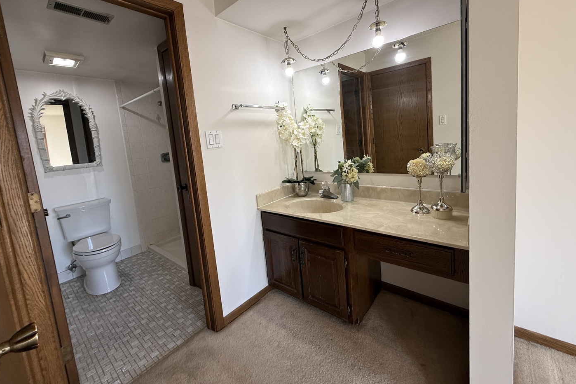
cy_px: 165
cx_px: 291
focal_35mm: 15
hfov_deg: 100.4
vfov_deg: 76.9
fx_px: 240
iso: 100
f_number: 2.2
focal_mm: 2.22
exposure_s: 1/120
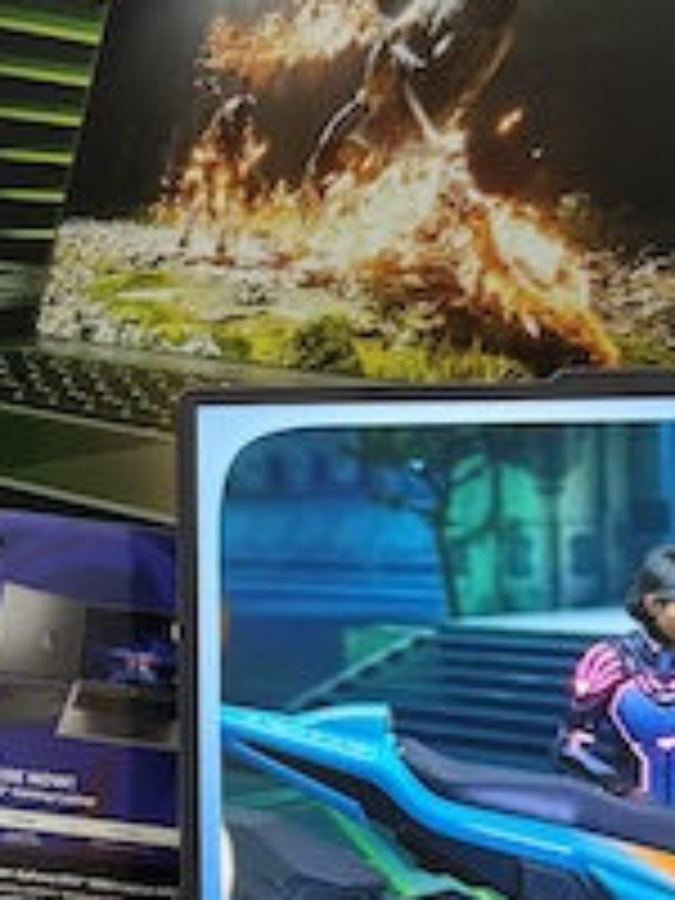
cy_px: 781
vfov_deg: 18.0
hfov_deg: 13.0
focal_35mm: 108
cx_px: -302
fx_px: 2808
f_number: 1.78
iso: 125
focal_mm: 6.76
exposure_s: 1/60
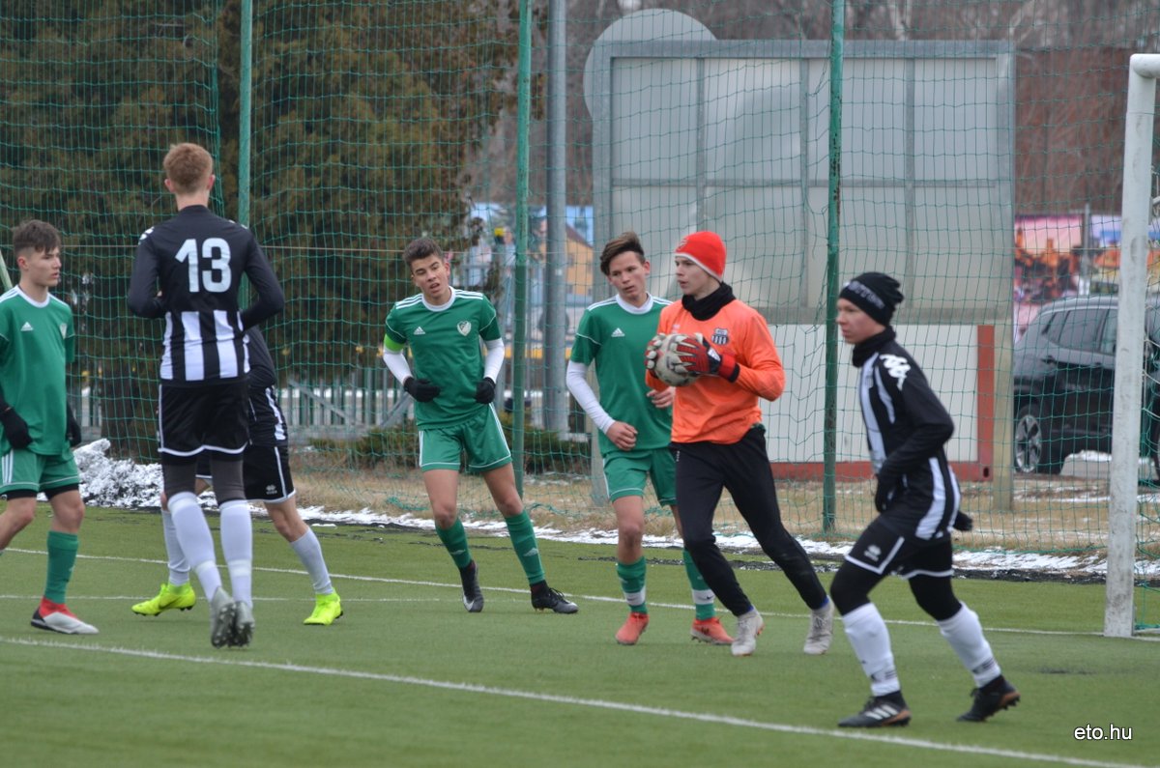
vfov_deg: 4.3
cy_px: 384
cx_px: 580
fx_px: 10130
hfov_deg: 6.6
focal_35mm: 315
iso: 500
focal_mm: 210
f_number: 5.3
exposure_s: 1/1000
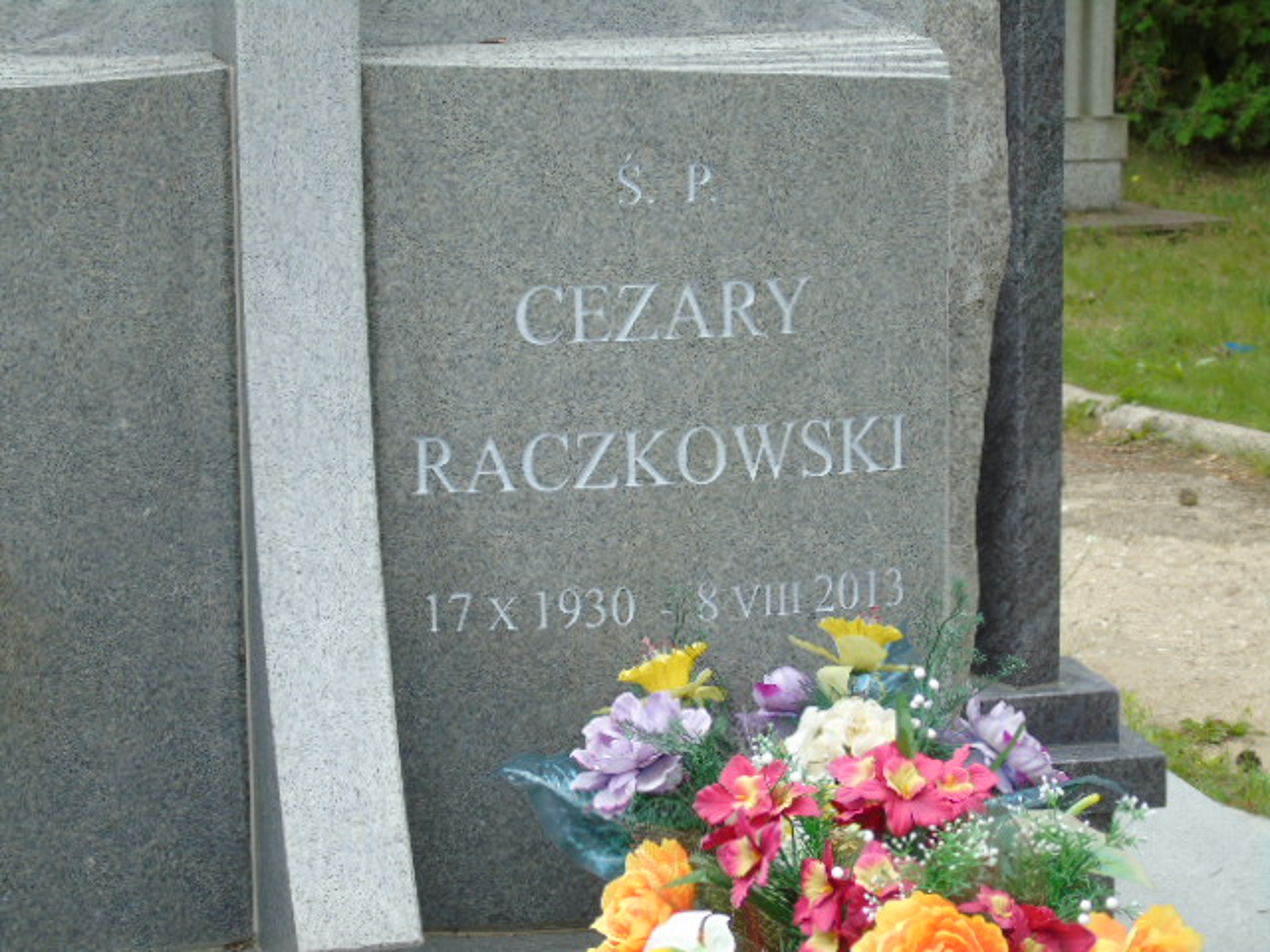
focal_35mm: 124
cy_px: 476
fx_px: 4549
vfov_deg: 12.0
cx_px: 635
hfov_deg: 15.9
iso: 80
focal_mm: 22
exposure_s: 1/160
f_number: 4.6
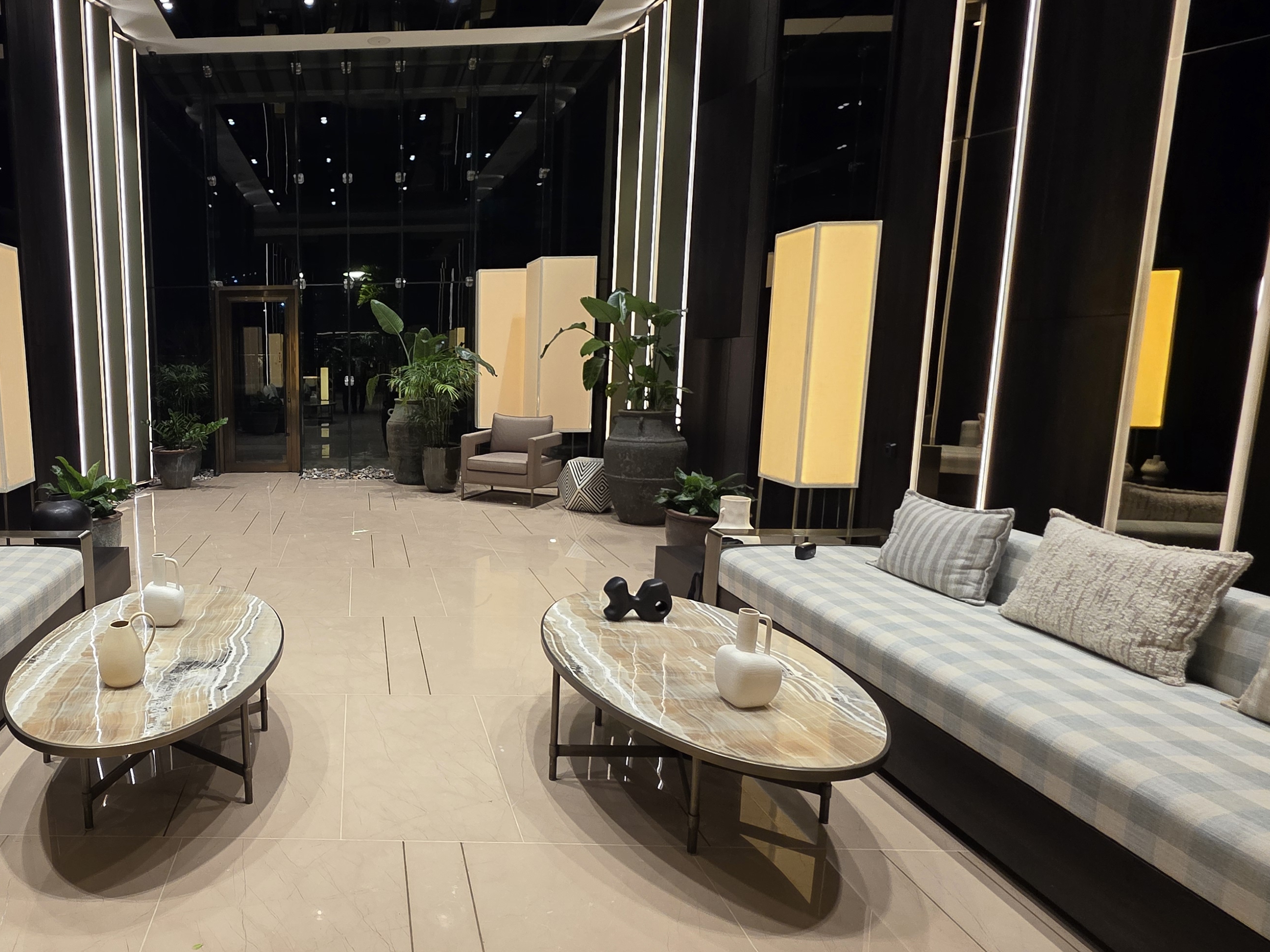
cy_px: 477
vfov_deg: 66.0
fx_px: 734
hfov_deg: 76.0
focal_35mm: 20
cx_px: 323
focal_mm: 2.2
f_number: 1.9
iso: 160
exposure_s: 1/100
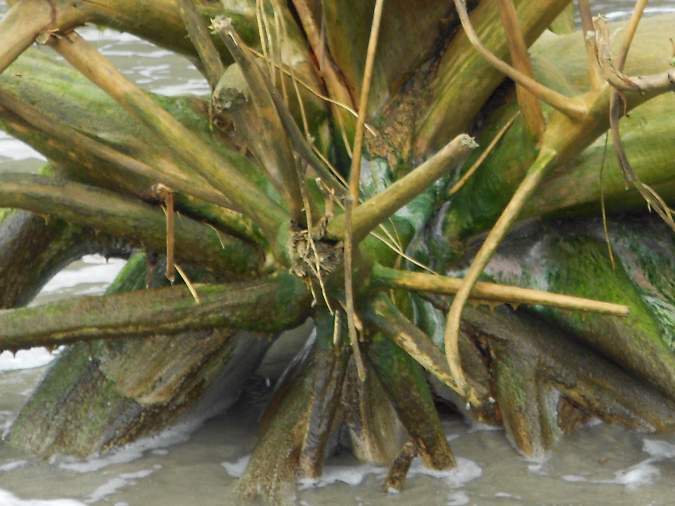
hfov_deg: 15.4
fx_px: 2496
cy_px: -15
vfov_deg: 11.5
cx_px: 373
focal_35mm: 128
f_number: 4.9
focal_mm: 10
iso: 80
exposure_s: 1/80
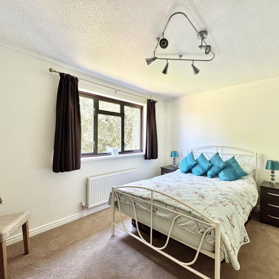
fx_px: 155
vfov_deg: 84.0
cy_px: 140
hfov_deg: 83.1
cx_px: 166
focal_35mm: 17
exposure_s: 1/99
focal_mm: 2.22
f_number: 2.2
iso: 200
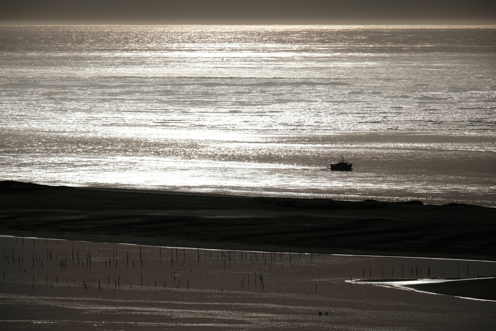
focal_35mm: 345
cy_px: 166
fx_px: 4753
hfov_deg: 6.0
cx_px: 248
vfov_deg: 4.0
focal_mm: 230
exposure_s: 1/1800
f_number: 8
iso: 200
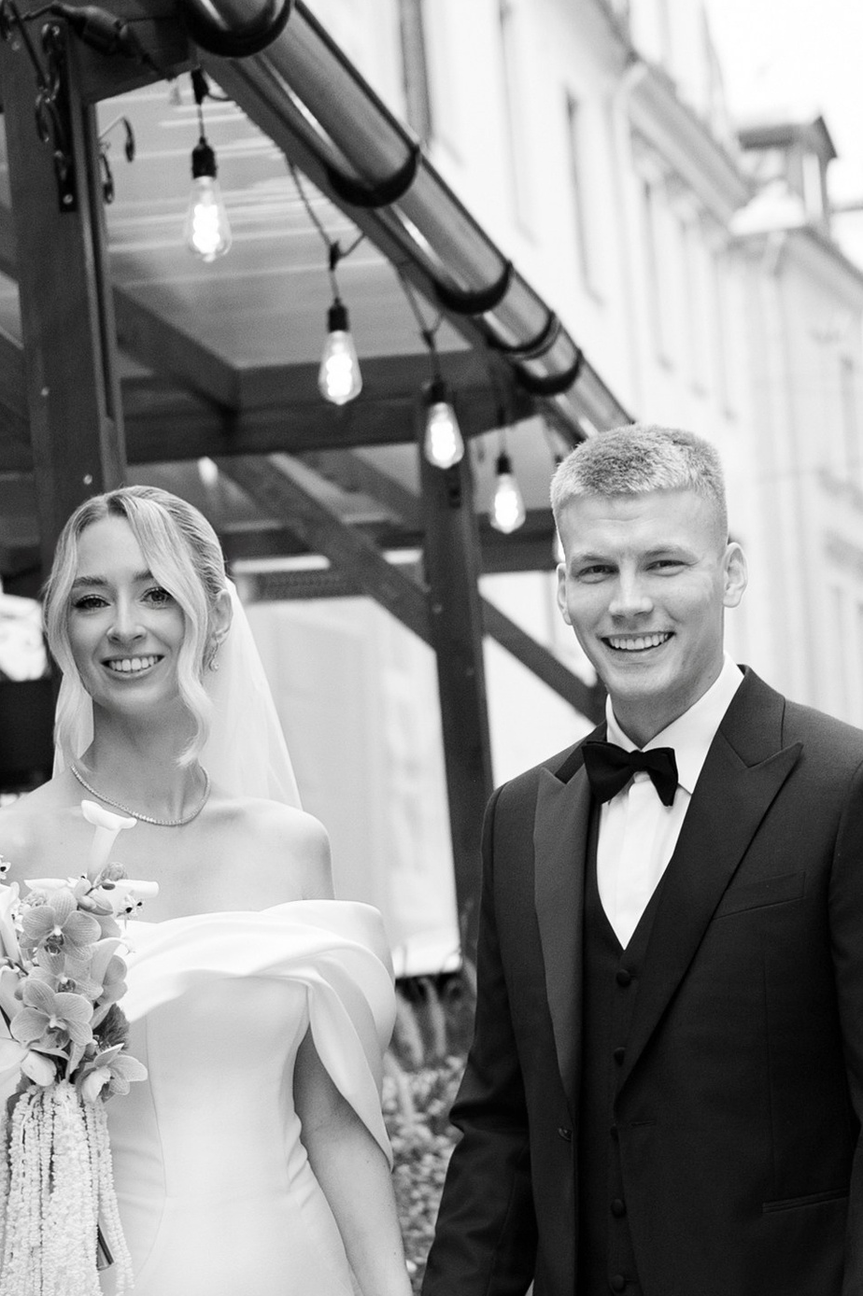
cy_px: 1300
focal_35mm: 97
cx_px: 537
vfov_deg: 20.4
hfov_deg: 14.1
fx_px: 3491
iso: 500
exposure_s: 1/2500
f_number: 2.2
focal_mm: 35
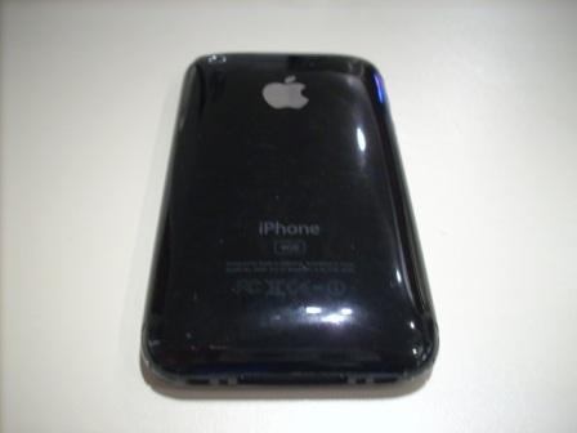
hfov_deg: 50.1
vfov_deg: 38.7
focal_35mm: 37
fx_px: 617
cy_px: 216
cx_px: 288
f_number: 5.6
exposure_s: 1/2.1
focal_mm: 6.2
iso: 200
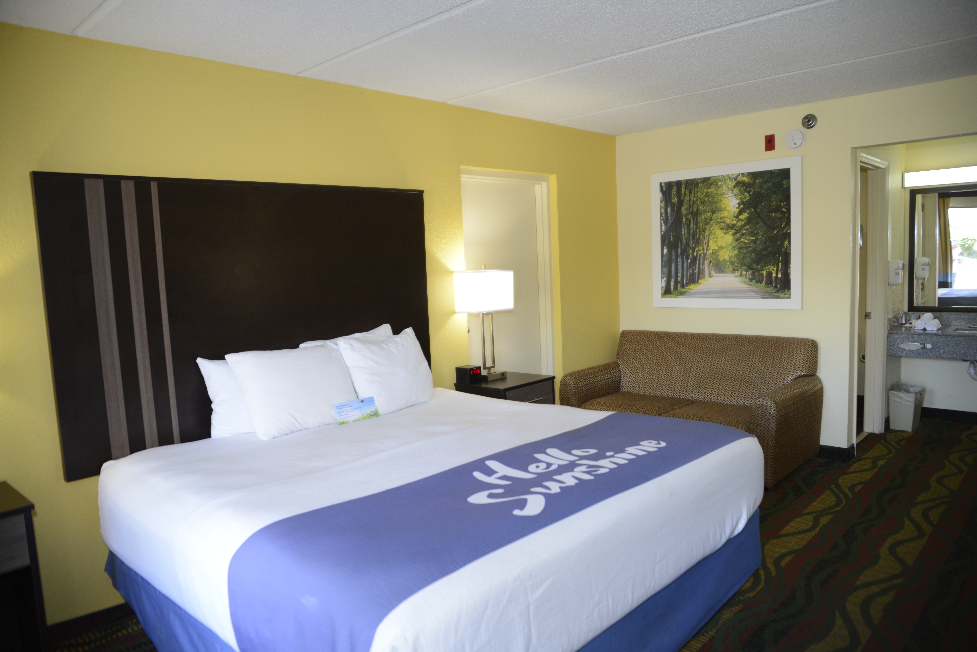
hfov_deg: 73.7
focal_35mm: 24
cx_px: 488
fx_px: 652
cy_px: 326
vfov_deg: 53.2
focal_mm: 24
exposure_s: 1/100
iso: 400
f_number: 2.8
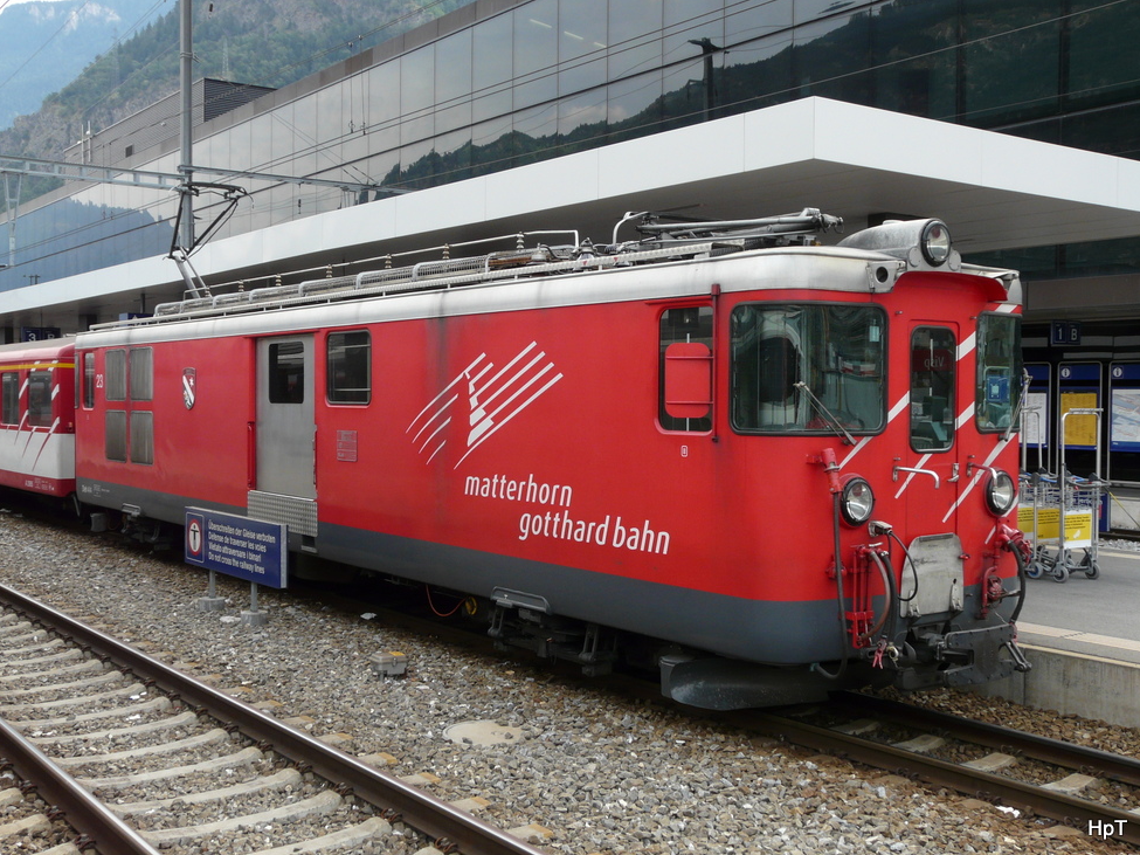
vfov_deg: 36.0
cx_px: 571
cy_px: 425
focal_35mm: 40
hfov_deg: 46.8
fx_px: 1317
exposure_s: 1/200
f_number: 4
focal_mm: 6.4
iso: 100
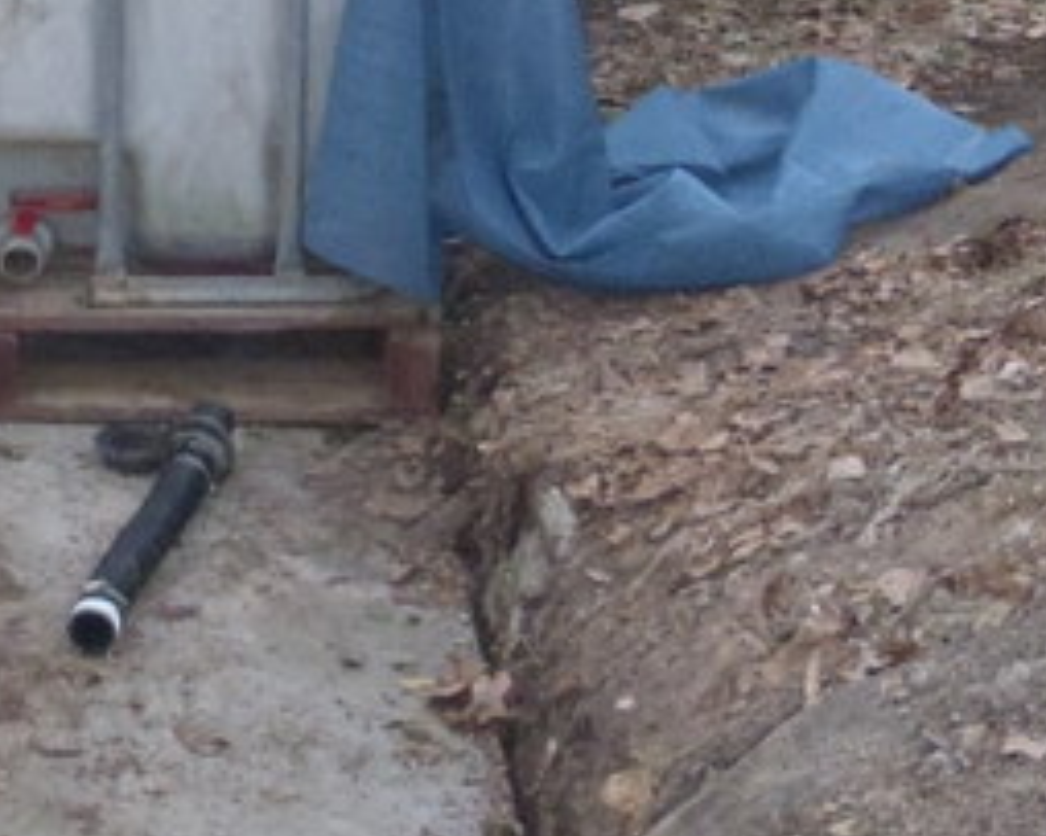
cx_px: 95
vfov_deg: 13.1
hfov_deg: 16.2
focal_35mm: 117
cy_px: 78
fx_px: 3621
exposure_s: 1/40
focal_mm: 6.83
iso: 500
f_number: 4.6
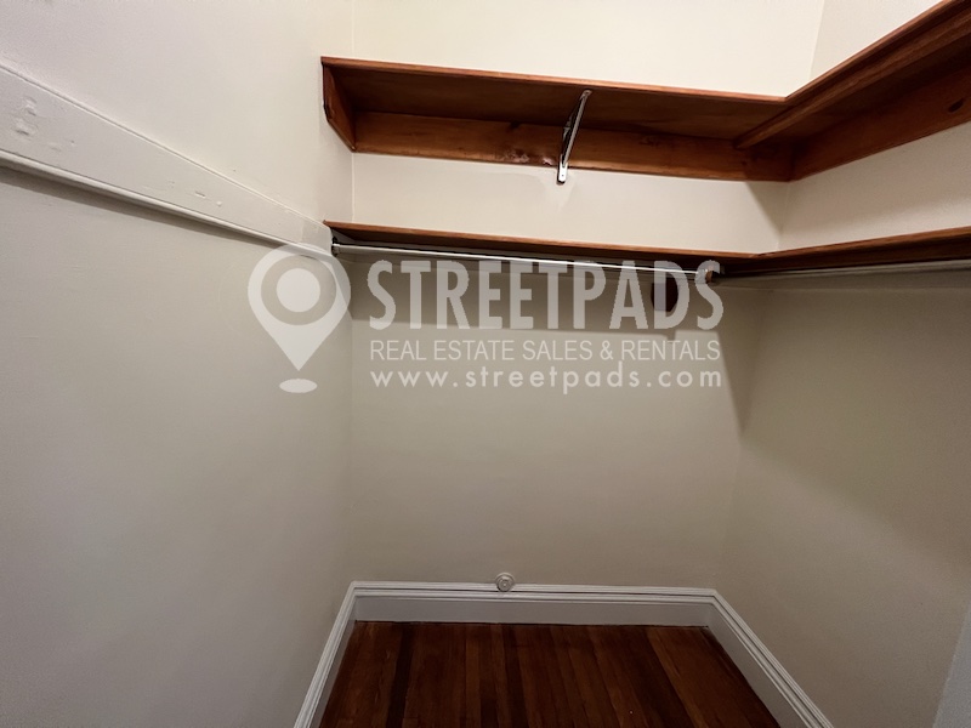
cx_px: 486
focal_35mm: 13
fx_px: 365
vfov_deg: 89.9
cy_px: 364
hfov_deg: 106.2
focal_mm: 1.57
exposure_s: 1/60
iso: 500
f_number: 1.8
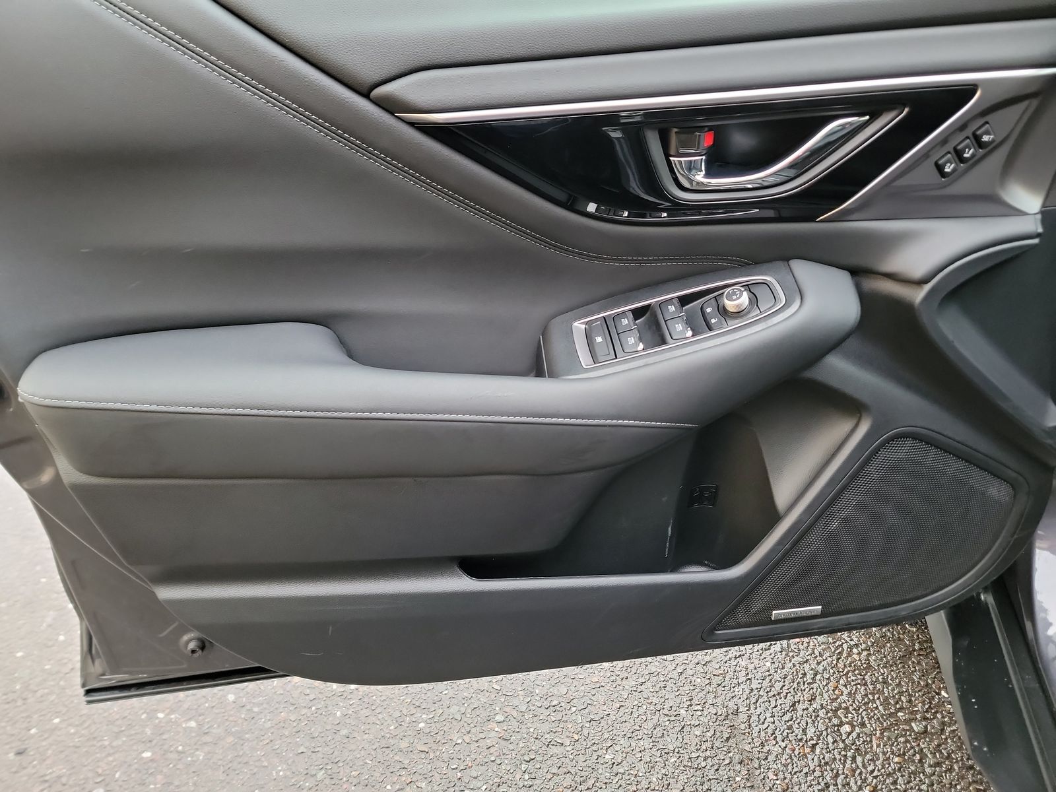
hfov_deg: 71.6
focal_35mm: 24
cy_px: 396
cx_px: 528
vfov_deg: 56.8
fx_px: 732
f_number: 1.8
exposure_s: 1/59
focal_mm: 6.7
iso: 893
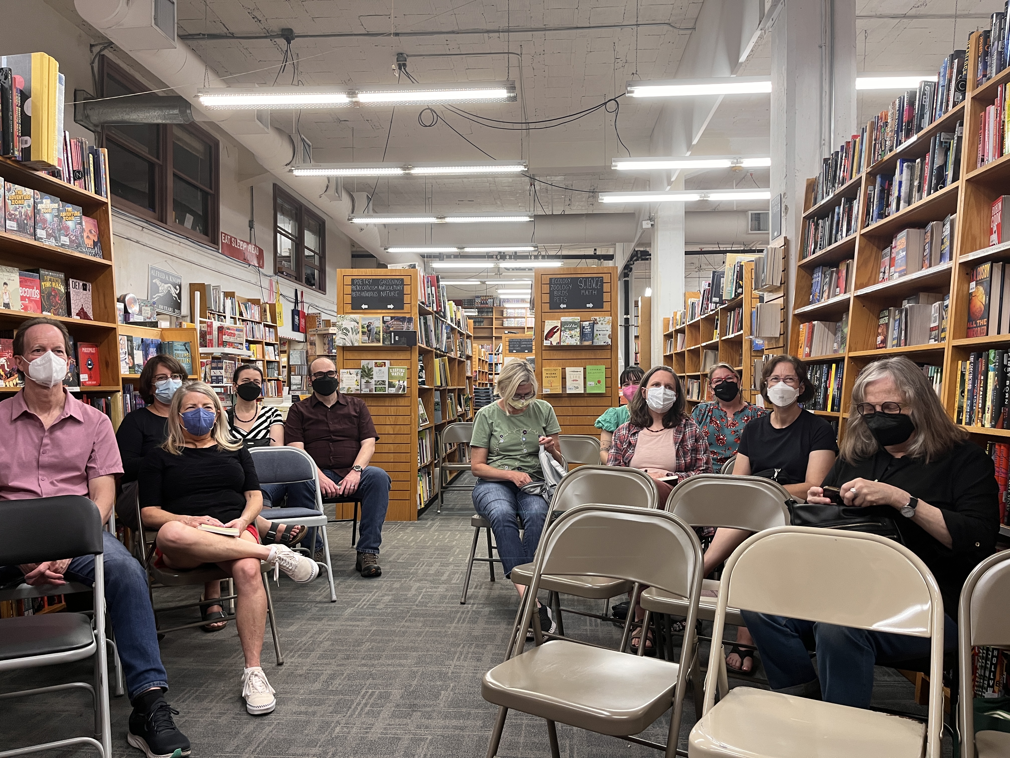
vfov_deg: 53.1
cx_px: 505
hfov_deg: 67.3
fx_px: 759
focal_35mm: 26
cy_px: 379
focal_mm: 5.1
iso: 100
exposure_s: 1/60
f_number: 1.6
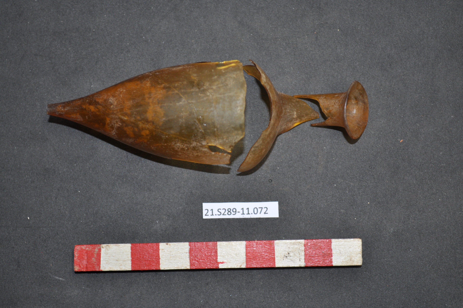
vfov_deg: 20.1
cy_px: 154
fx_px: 867
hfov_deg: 29.9
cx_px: 232
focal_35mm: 68
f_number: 5.3
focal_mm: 45
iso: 450
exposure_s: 1/60
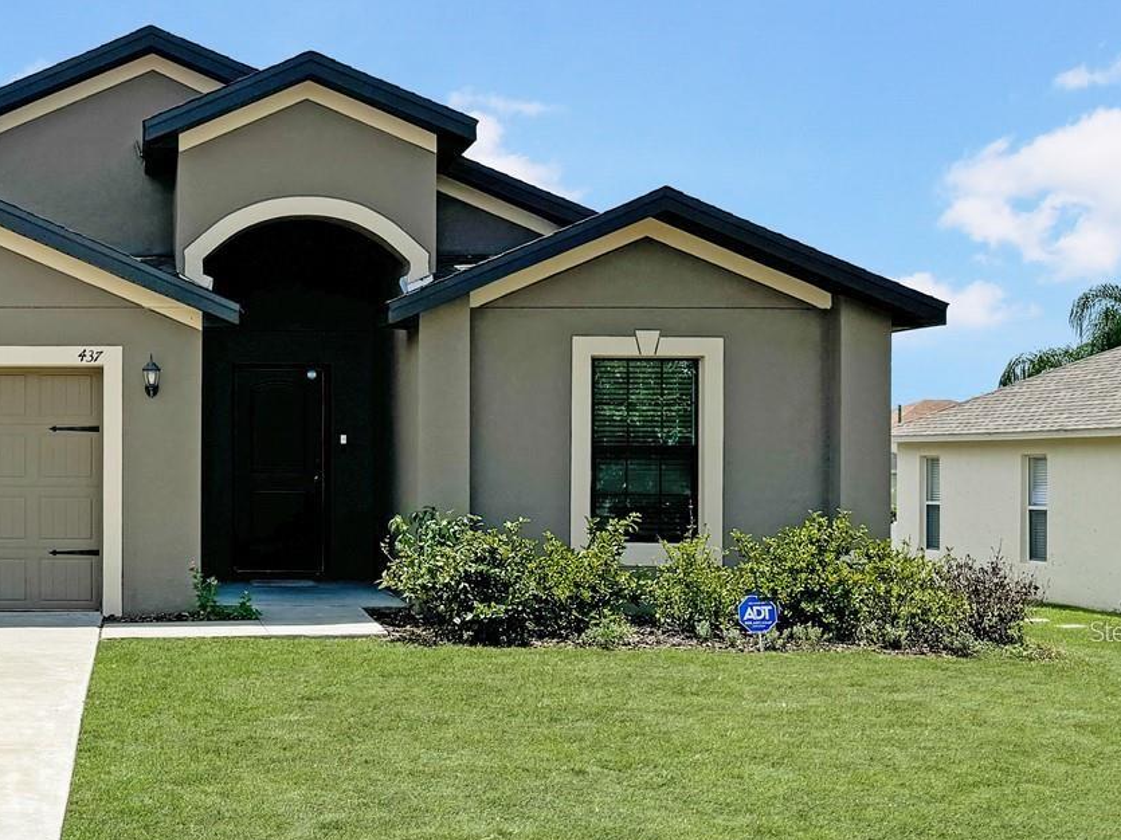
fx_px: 1489
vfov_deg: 31.0
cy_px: 631
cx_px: 142
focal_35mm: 46
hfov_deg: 38.8
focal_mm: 6.76
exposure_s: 1/8000
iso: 80
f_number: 1.8
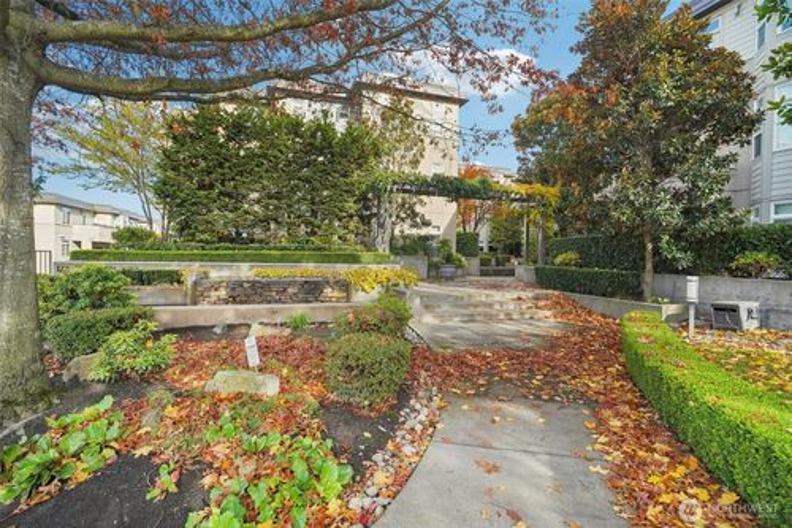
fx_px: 352
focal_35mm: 16
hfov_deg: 96.8
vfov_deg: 73.7
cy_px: 264
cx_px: 396
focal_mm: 16
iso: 1600
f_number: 8
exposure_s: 1/400
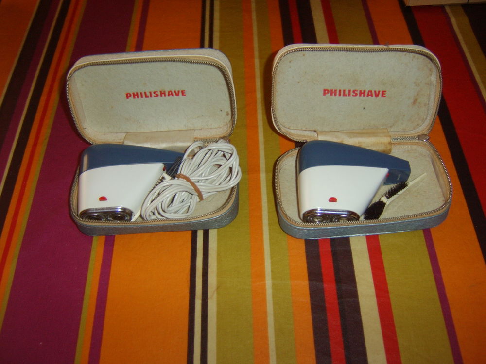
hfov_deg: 58.4
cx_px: 243
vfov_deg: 45.4
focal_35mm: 31
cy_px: 182
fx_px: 435
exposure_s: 1/30
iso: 141
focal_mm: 8.13
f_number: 2.7
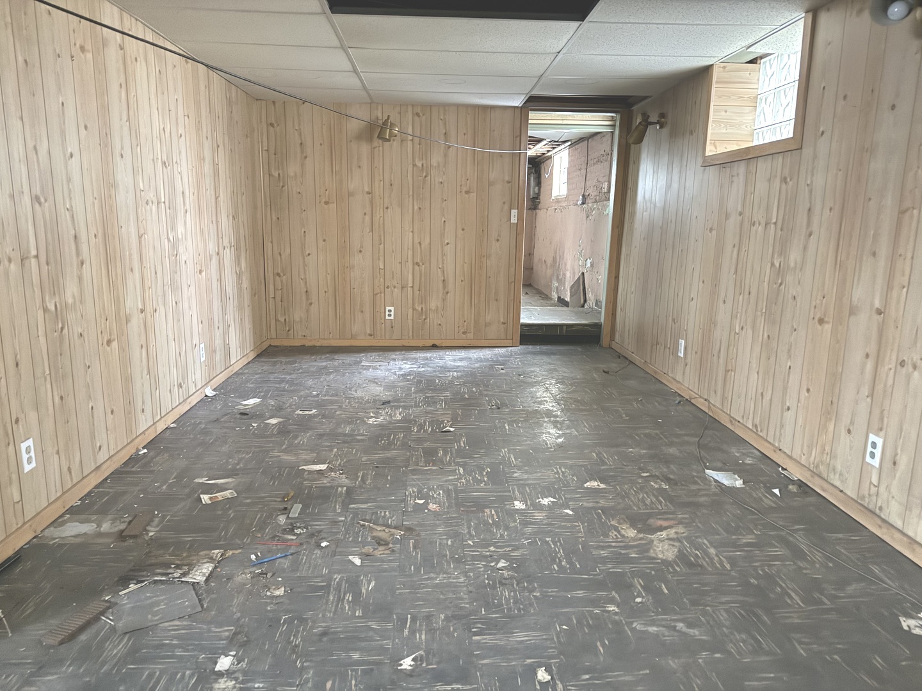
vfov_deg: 56.8
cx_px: 461
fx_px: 639
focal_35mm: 24
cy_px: 346
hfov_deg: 71.6
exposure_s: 1/25
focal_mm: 6.76
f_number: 1.78
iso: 1600
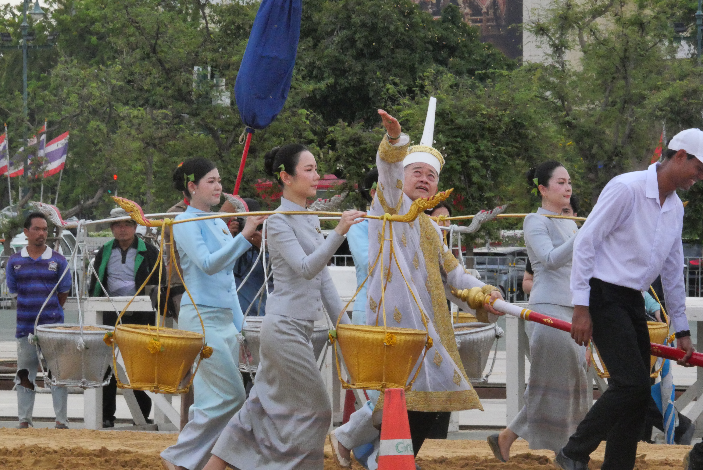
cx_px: 352
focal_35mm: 207
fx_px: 4045
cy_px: 235
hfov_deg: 9.9
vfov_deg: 6.6
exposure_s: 1/500
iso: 4000
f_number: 22
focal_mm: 100
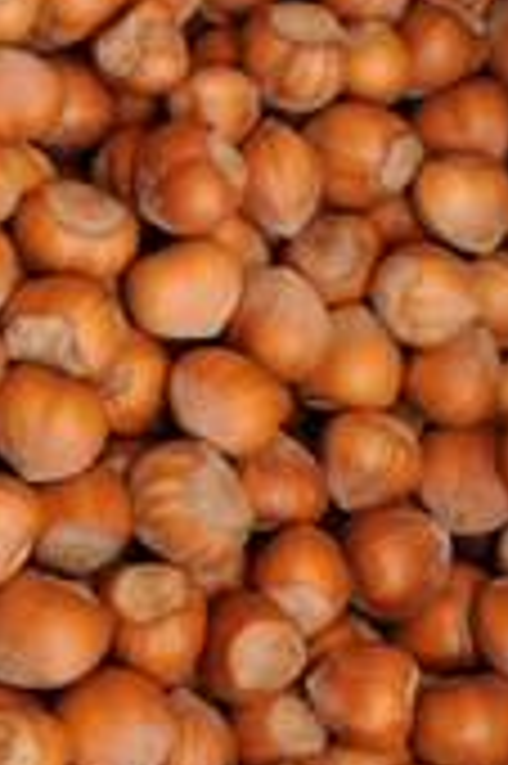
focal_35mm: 183
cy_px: 220
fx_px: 3881
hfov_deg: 7.4
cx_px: -254
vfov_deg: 11.2
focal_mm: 26
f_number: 2.8
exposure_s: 1/200
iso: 200
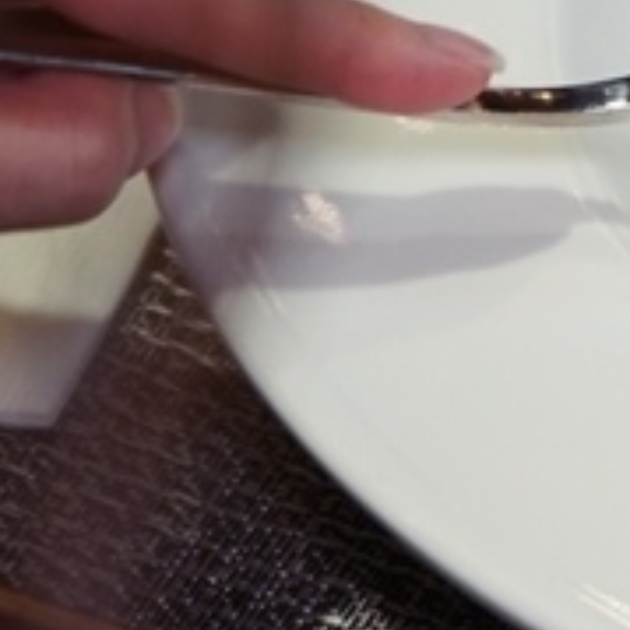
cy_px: 171
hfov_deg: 6.4
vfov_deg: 6.6
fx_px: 5477
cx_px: 1271
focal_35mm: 266
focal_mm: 70
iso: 1000
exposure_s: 1/80
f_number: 5.6
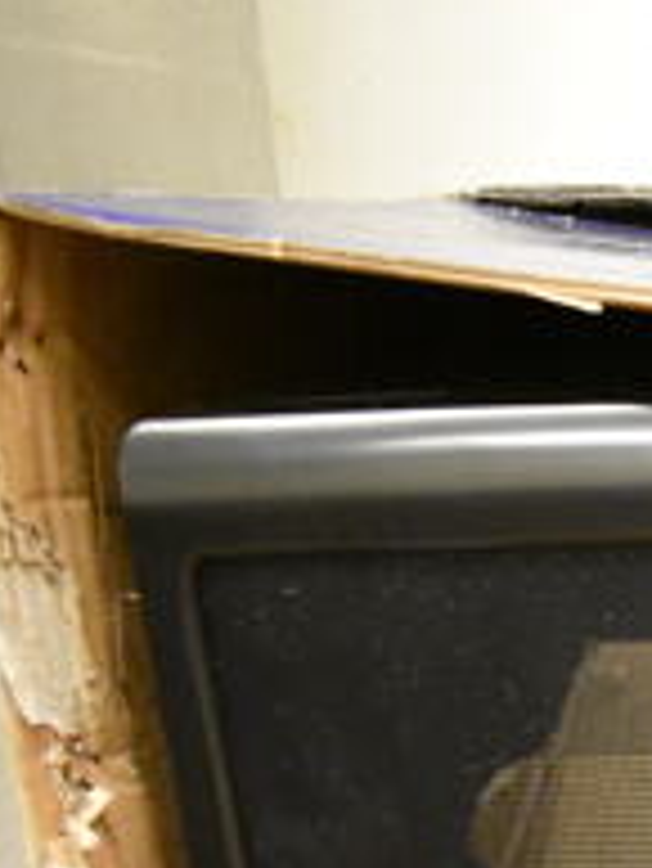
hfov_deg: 14.5
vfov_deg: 22.9
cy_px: 859
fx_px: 2057
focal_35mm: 82
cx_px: 1358
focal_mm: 18
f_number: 3.5
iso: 3600
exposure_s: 1/125
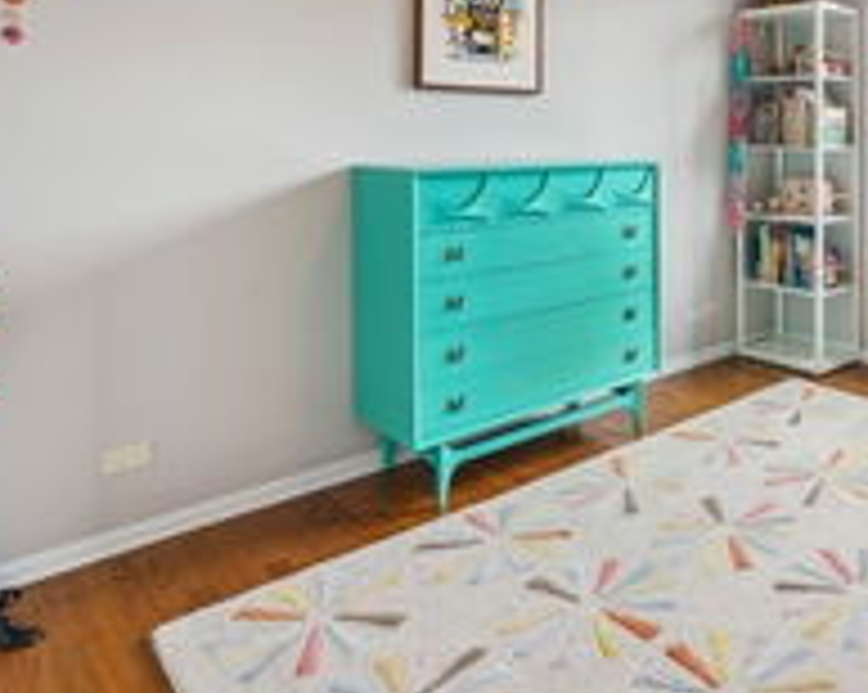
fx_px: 719
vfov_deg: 48.9
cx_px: 798
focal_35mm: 28
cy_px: 153
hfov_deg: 53.5
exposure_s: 1/20
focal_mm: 12
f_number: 8
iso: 400
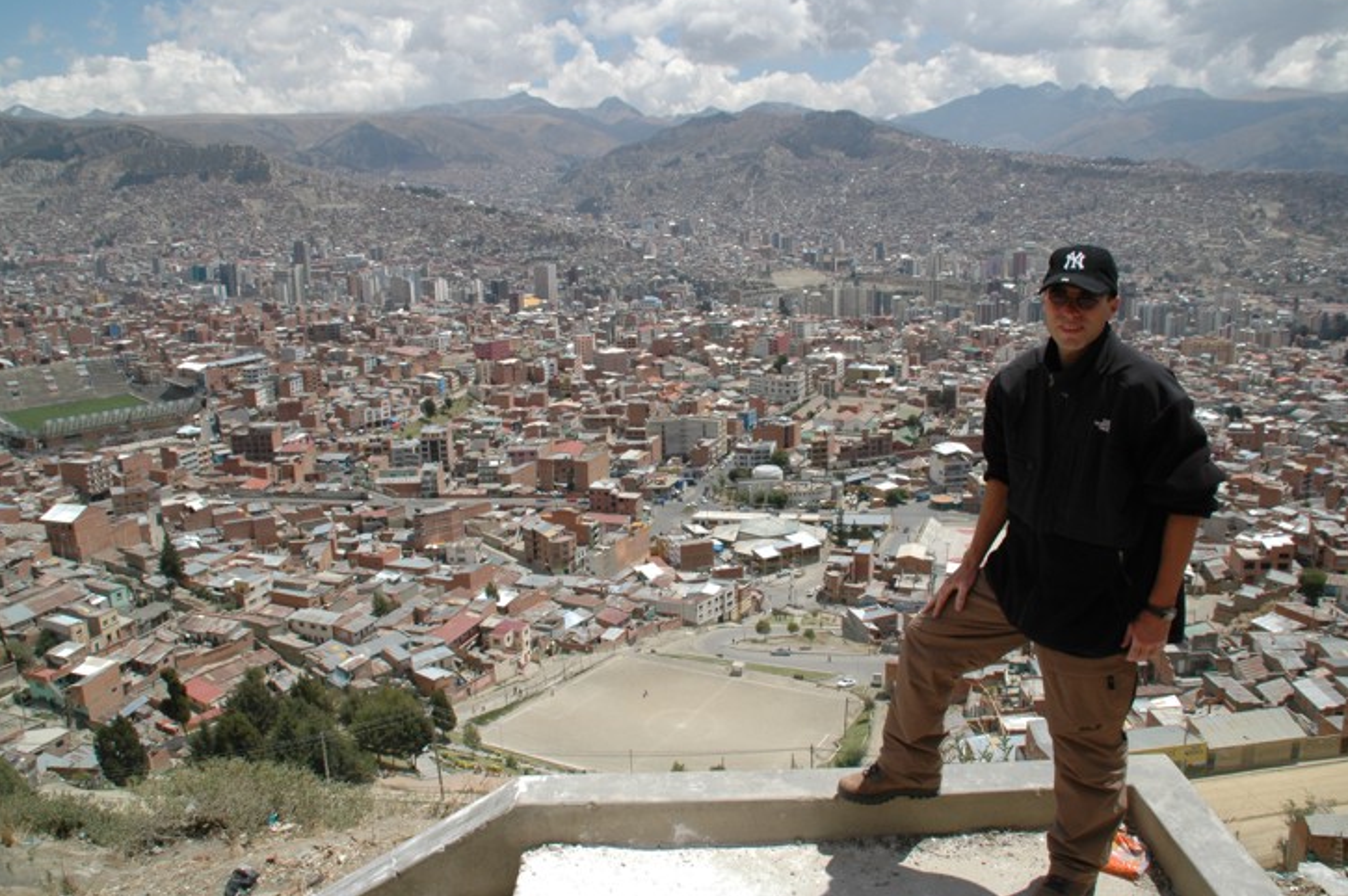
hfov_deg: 65.5
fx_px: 1047
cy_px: 441
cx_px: 667
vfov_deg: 46.3
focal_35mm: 28
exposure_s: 1/400
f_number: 10
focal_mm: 18
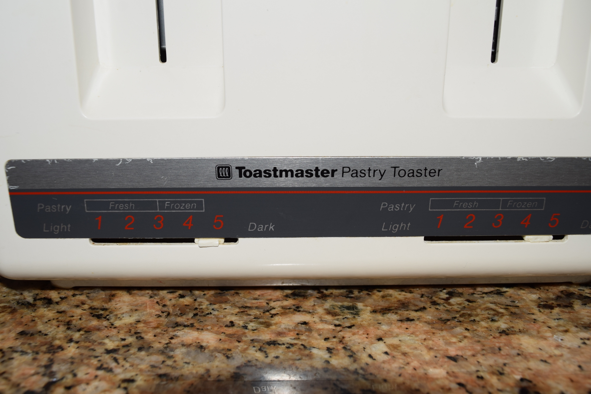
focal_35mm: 34
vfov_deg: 38.4
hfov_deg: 55.1
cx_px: 296
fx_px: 566
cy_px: 197
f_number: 8
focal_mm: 23
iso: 100
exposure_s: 1/60
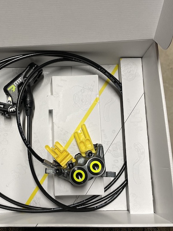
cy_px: 113
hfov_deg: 37.0
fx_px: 253
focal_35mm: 38
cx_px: 47
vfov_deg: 48.9
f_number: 1.6
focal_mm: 4.2
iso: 125
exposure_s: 1/120
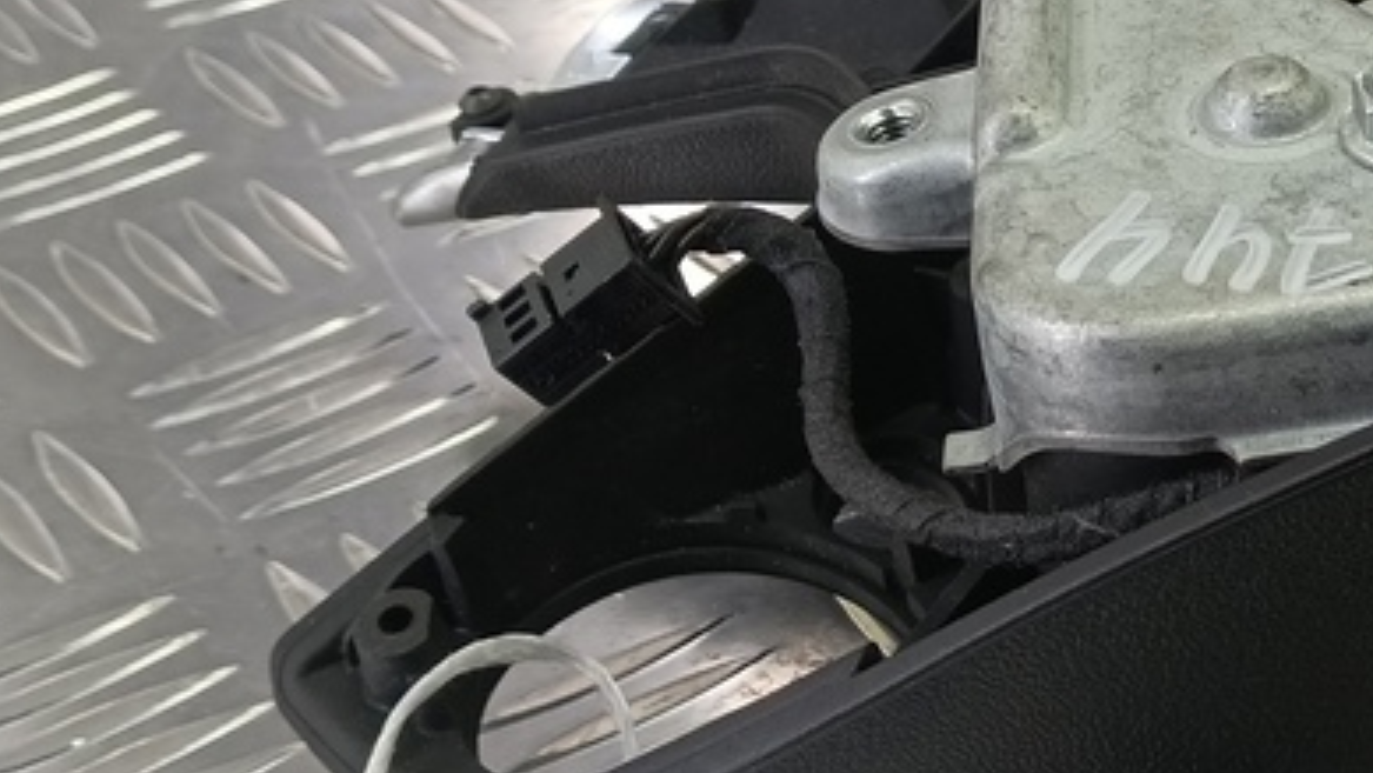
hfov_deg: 28.3
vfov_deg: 18.2
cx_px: 1592
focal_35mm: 66
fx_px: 2403
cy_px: 236
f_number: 1.6
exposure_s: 1/50
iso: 127
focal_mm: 4.11
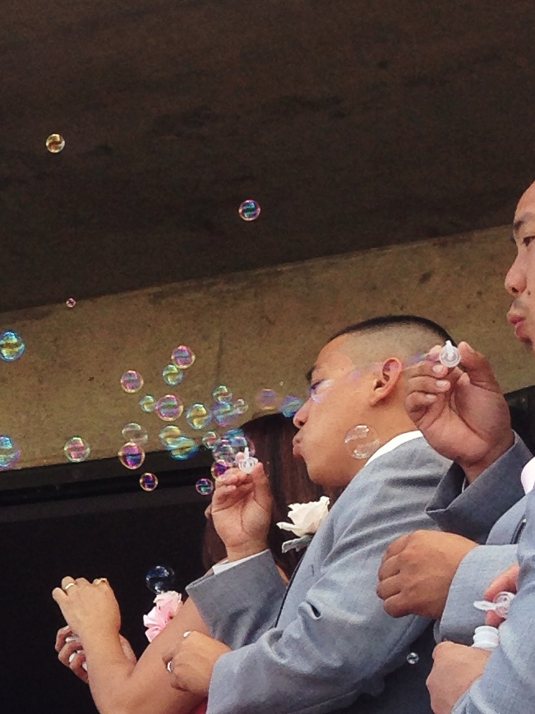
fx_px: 2557
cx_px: -378
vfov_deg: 15.8
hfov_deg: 11.2
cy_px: 560
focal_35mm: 124
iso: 50
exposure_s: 1/261
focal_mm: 4.12
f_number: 2.4
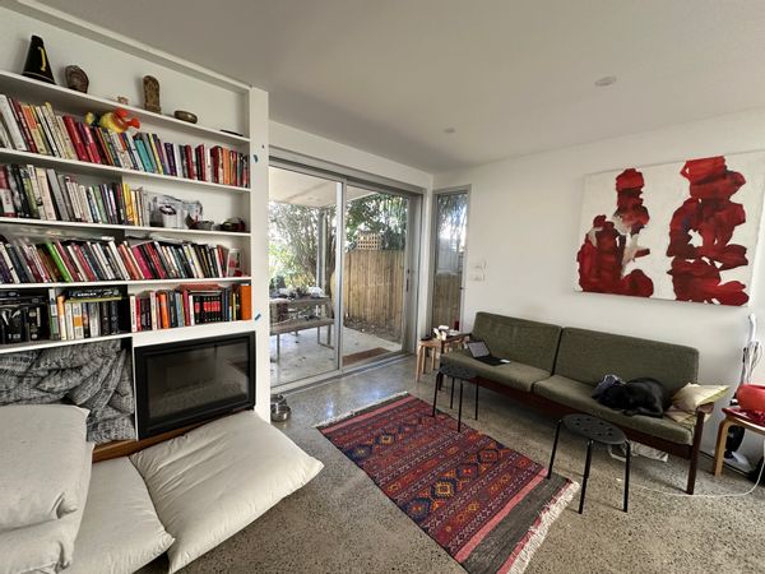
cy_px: 287
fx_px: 309
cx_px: 382
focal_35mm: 14
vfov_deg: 85.7
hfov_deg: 102.1
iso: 200
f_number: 2.2
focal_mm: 2.22
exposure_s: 1/99
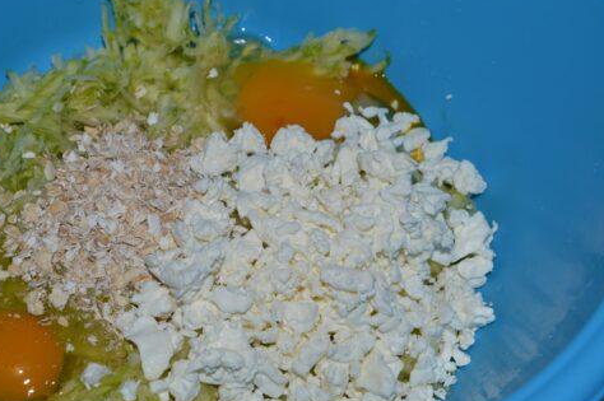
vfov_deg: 21.8
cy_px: 241
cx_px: 224
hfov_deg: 32.3
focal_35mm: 62
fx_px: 1039
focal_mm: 28
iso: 100
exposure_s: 1/60
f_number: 8
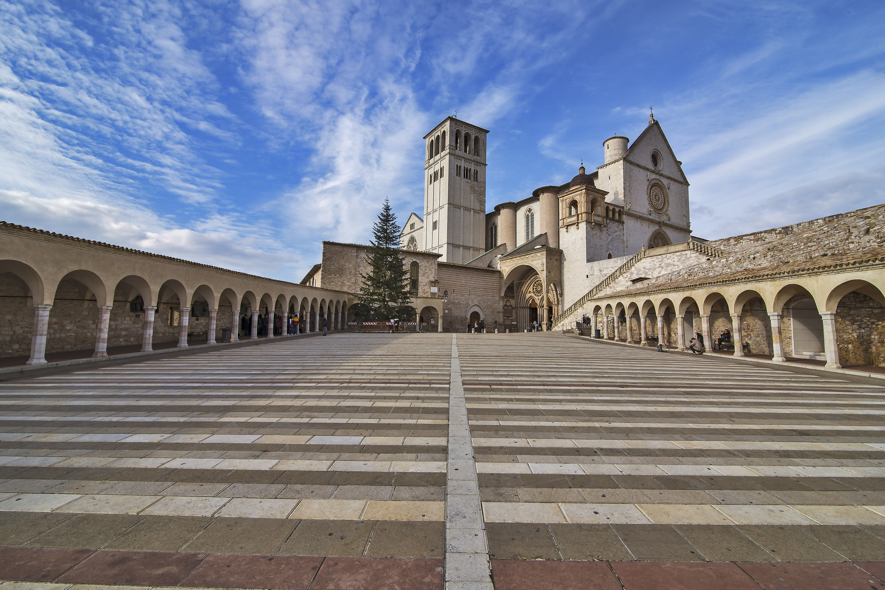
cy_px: 295
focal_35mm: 16
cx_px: 442
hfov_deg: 96.7
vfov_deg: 73.8
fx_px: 393
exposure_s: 1/200
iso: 125
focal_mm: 16
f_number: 13
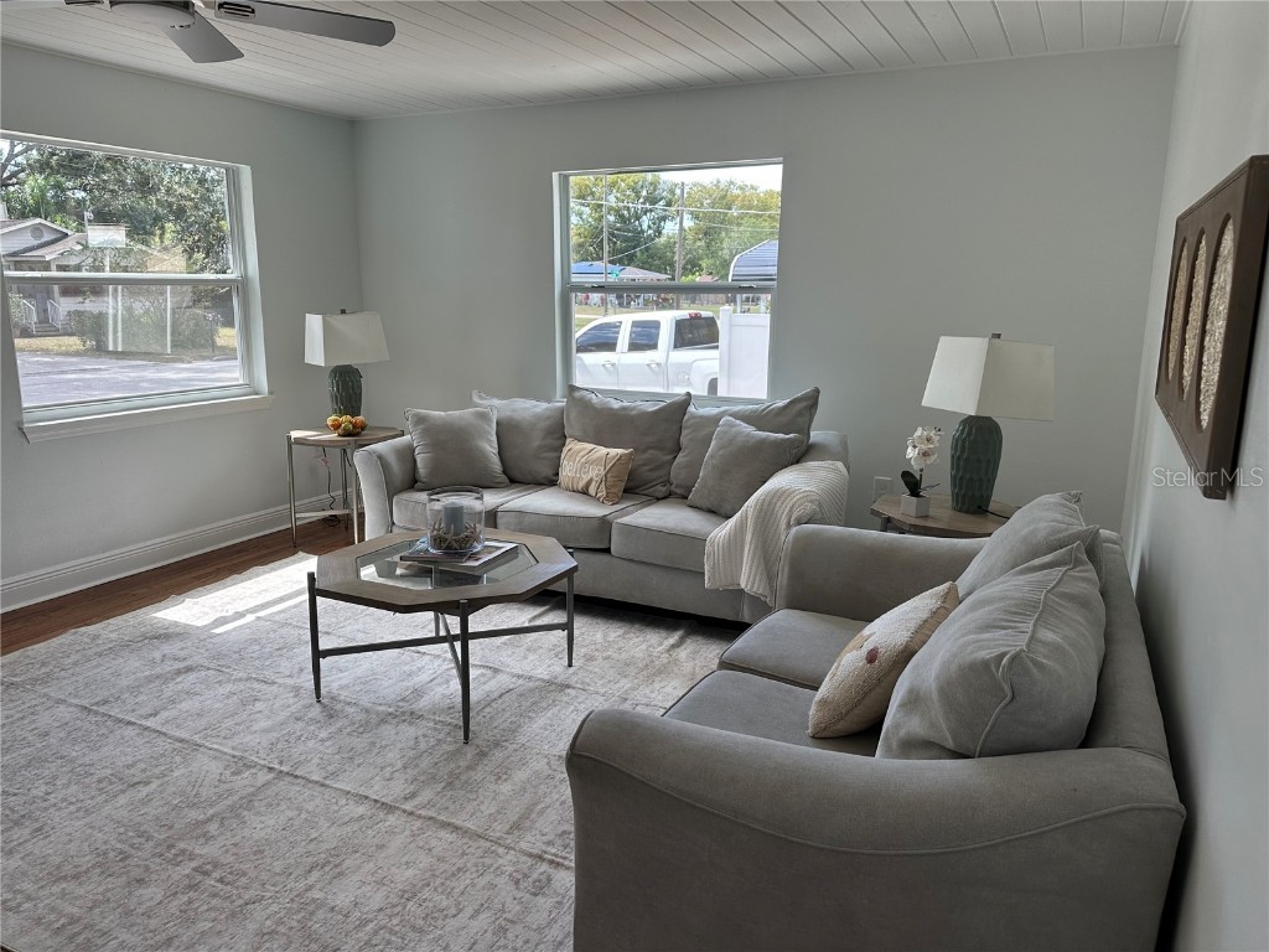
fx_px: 880
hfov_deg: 71.6
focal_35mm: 24
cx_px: 634
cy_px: 476
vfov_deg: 56.8
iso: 80
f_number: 1.78
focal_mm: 6.86
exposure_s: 1/351
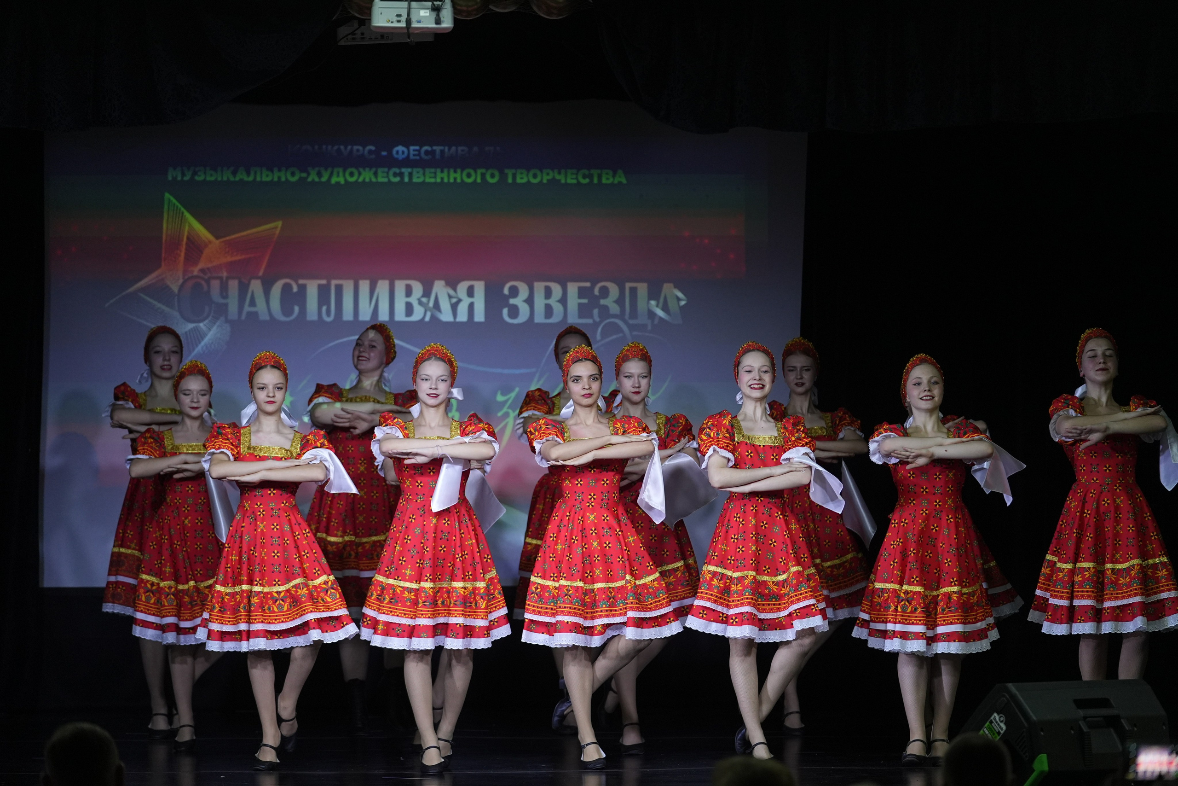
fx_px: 4352
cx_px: 589
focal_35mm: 133
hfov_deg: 15.4
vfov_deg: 10.3
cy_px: 393
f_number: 2.8
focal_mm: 133
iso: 1600
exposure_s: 1/400
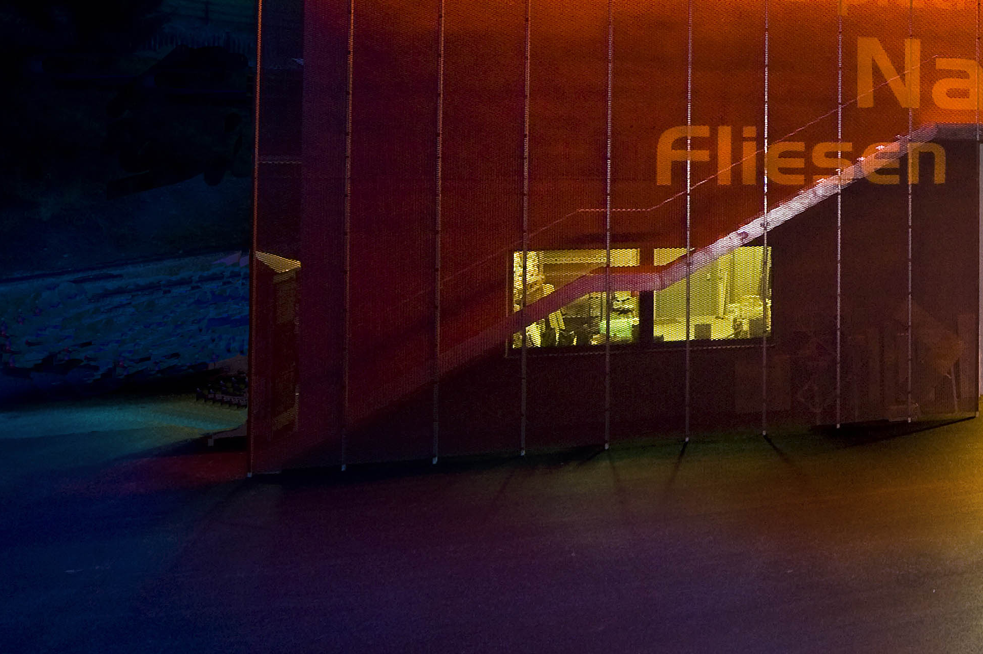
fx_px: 900
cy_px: 65
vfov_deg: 37.3
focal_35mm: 33
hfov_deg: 44.2
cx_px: 1075
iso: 500
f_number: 11
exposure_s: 1
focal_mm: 15
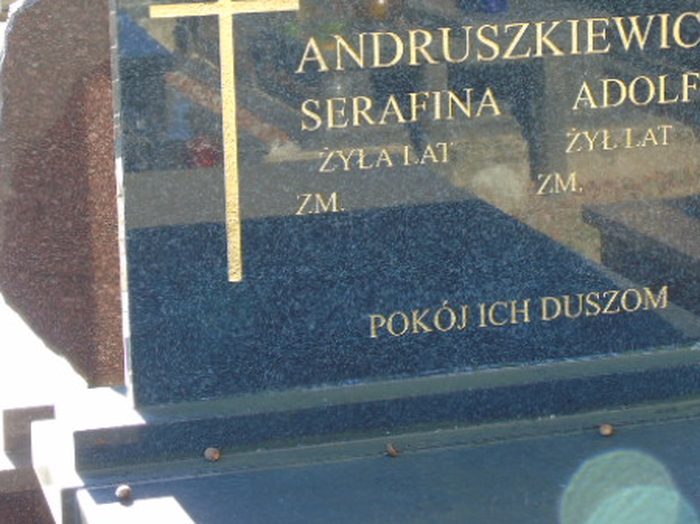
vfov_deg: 14.6
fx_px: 2041
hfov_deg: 19.4
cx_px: 408
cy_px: 152
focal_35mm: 101
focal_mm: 13
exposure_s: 1/40
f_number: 4.7
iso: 80
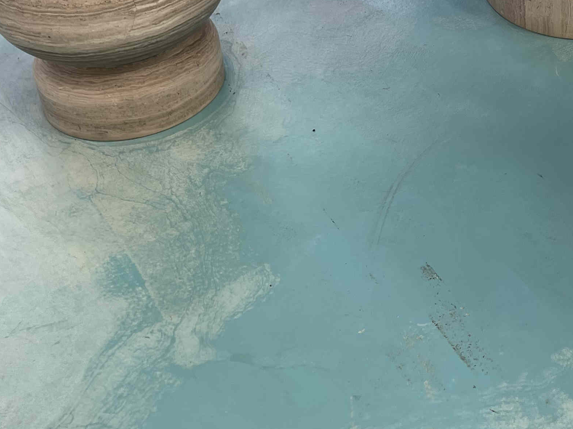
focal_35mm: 64
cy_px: -54
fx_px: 1059
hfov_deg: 27.9
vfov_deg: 21.6
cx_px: 612
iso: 32
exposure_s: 1/211
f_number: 1.6
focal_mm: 5.1
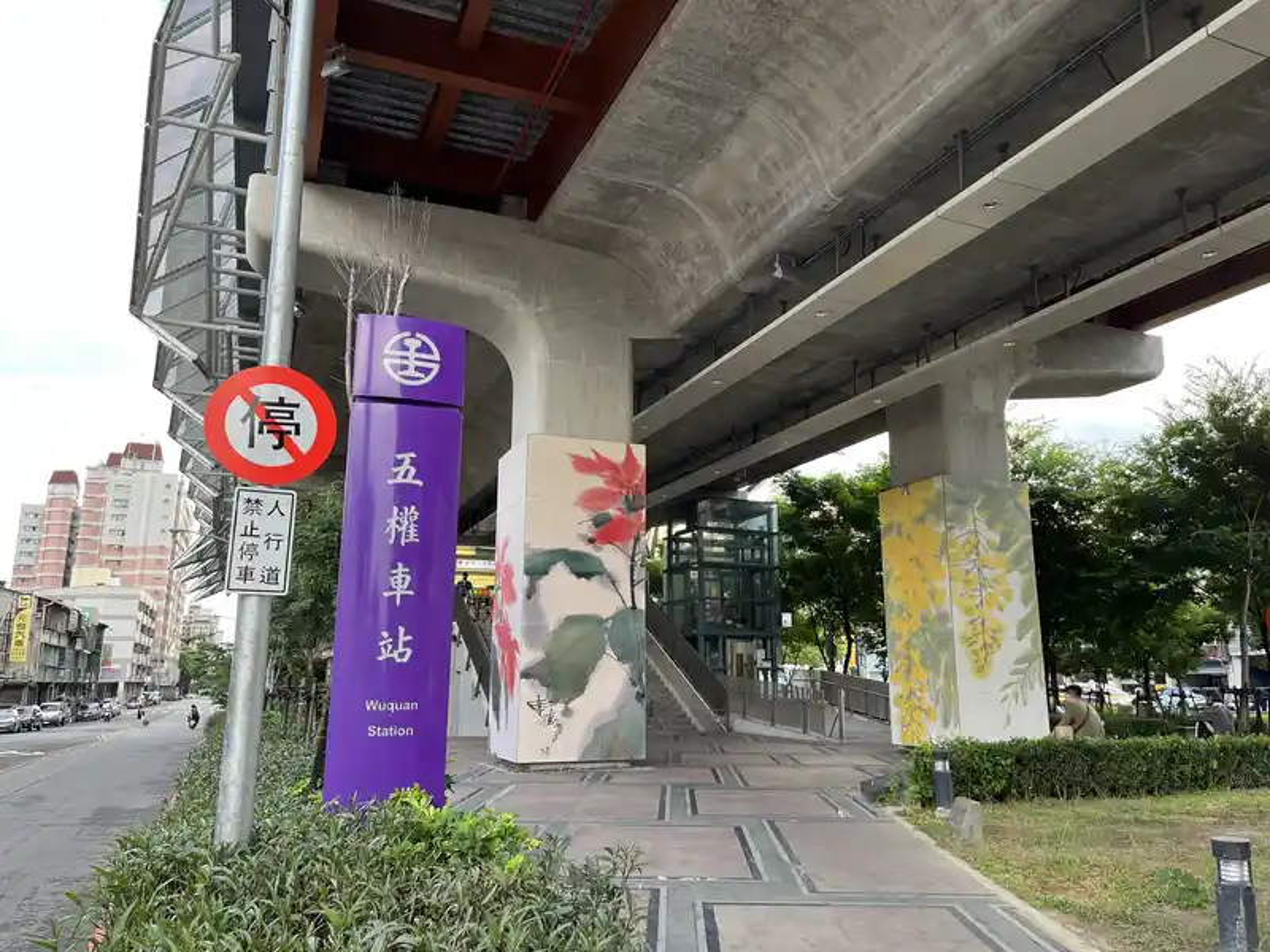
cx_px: 635
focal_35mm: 26
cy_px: 476
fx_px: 954
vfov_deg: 53.1
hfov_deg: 67.3
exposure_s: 1/121
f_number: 1.6
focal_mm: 5.1
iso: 80
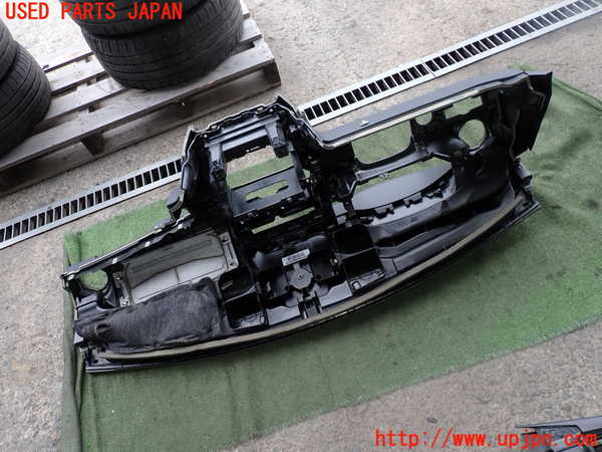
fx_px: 435
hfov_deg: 69.4
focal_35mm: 25
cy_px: 226
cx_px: 301
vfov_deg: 54.9
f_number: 2.8
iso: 100
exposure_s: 1/80
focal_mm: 4.5
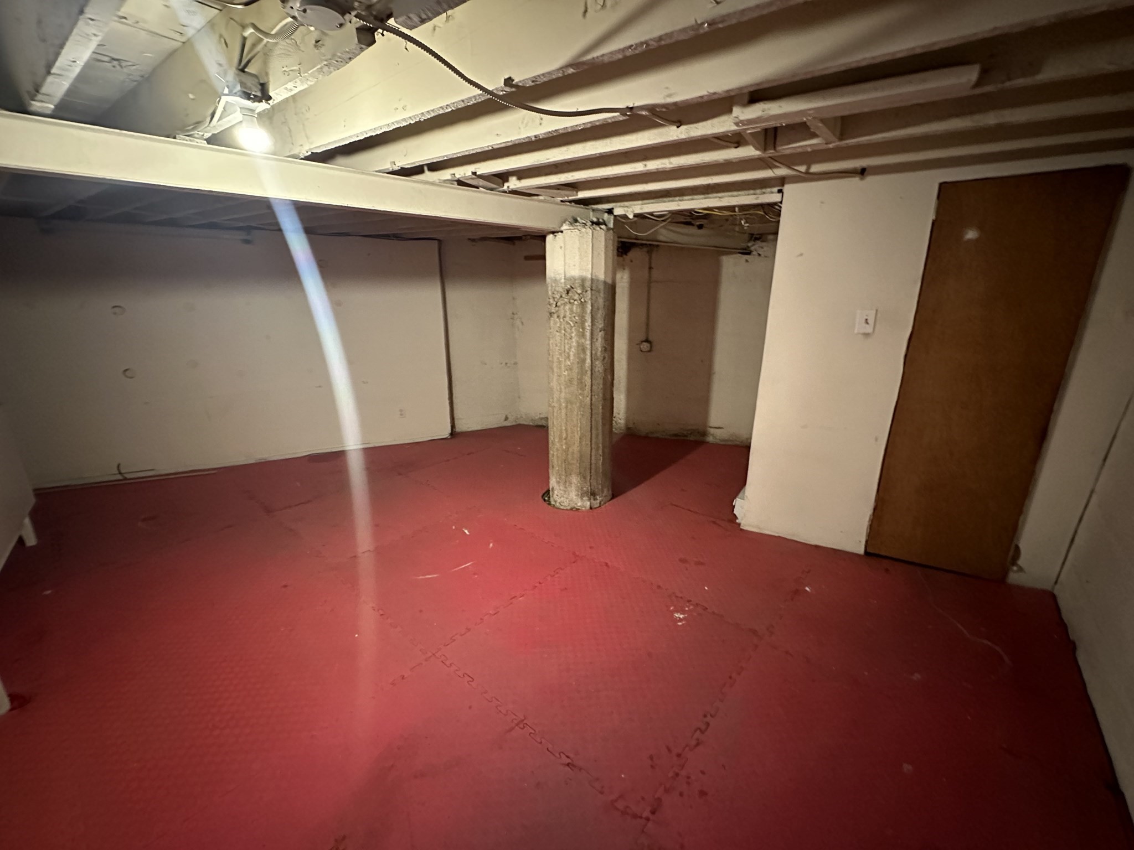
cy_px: 425
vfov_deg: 85.7
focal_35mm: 14
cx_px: 567
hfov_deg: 102.1
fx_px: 459
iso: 1250
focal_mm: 2.22
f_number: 2.2
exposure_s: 1/40
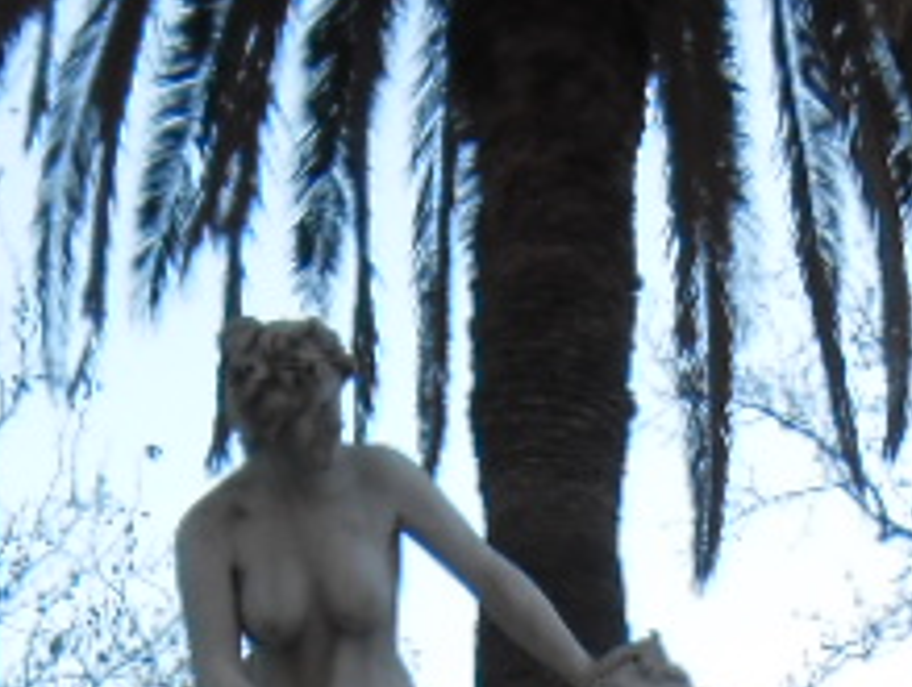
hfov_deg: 15.6
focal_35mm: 126
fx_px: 3325
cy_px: 1470
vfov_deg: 10.6
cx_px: 541
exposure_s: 1/117
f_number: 3.5
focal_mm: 4.9
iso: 80
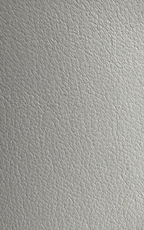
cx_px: 236
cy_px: 304
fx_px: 465
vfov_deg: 24.2
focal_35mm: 74
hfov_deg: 15.7
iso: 125
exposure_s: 1/99
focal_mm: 2.22
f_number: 2.2
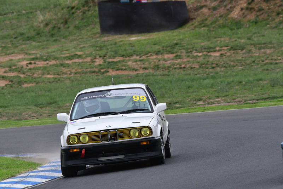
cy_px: 94
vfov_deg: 2.3
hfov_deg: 3.4
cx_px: 142
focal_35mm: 600
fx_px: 4718
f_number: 10
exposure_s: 1/640
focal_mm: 400
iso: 2000
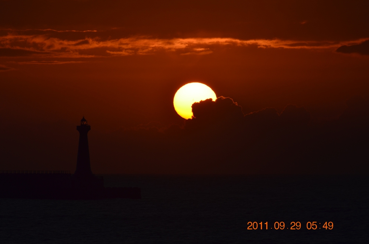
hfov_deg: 4.6
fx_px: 4603
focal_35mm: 450
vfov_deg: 3.0
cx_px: 184
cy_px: 122
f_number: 9
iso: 200
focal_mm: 300
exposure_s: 1/4000
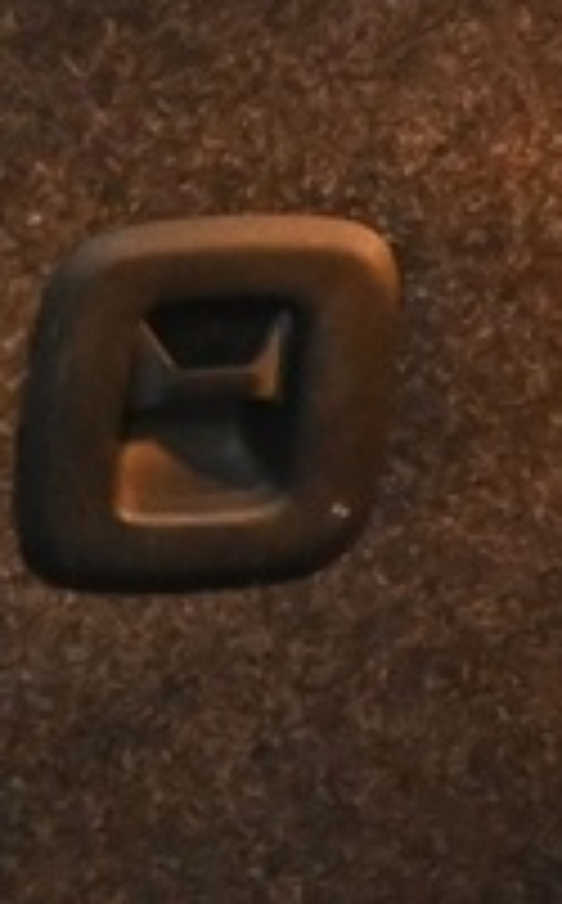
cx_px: -405
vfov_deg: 5.9
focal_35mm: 358
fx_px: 8808
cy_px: 220
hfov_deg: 3.6
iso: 4000
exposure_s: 1/50
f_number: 4.8
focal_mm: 29
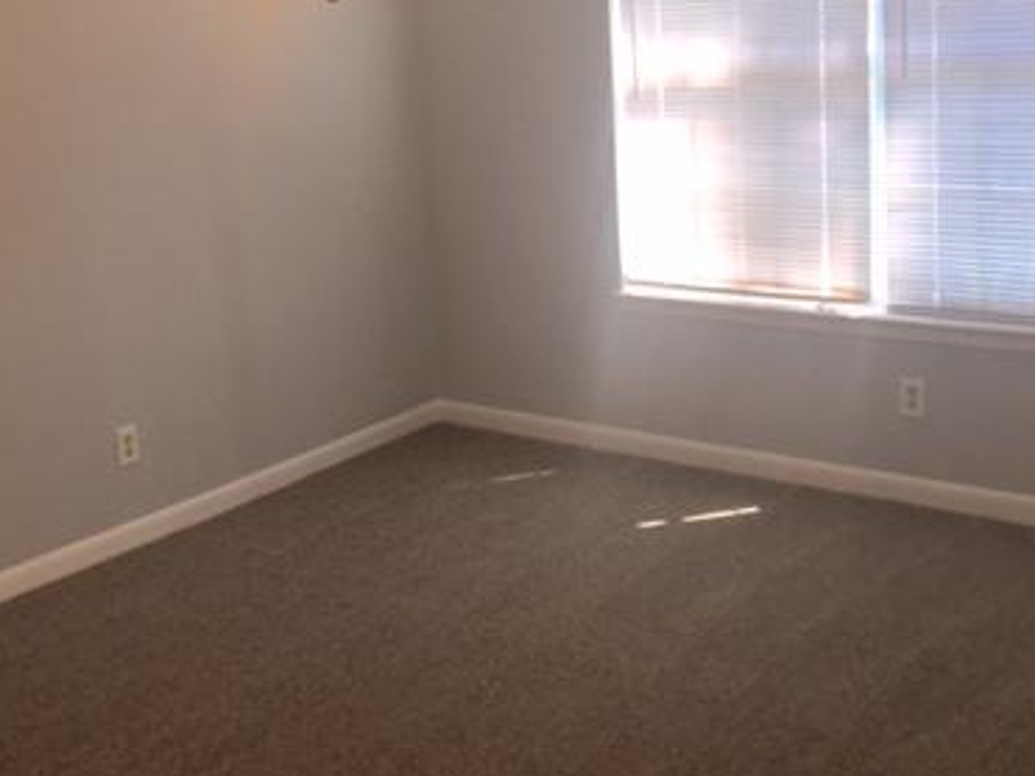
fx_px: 1494
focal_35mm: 50
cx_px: 463
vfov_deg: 28.9
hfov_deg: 38.2
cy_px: 257
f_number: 2.2
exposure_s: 1/30
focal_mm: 4.15
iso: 32
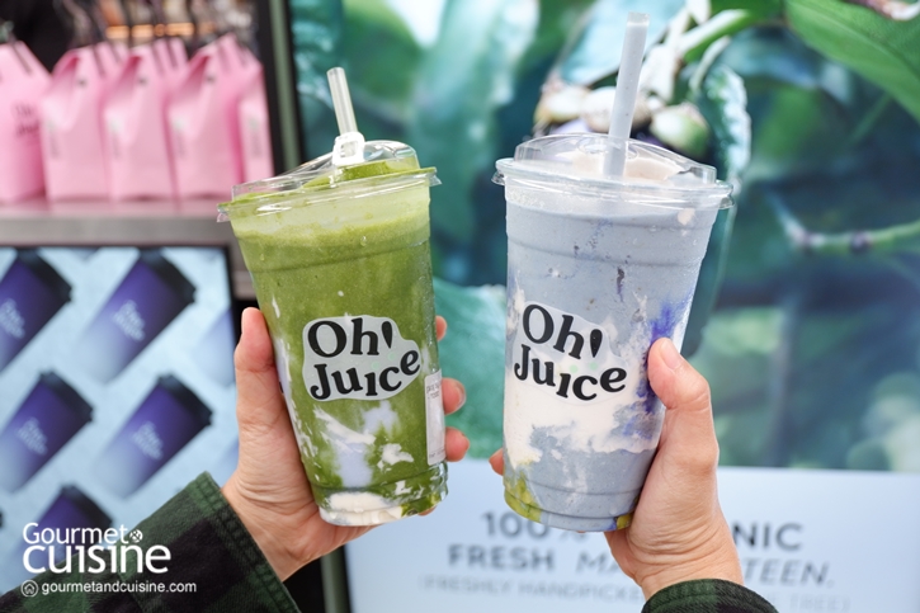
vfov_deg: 34.2
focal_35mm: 39
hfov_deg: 49.6
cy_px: 306
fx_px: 996
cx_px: 460
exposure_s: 1/56
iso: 400
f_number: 4.5
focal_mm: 26.9
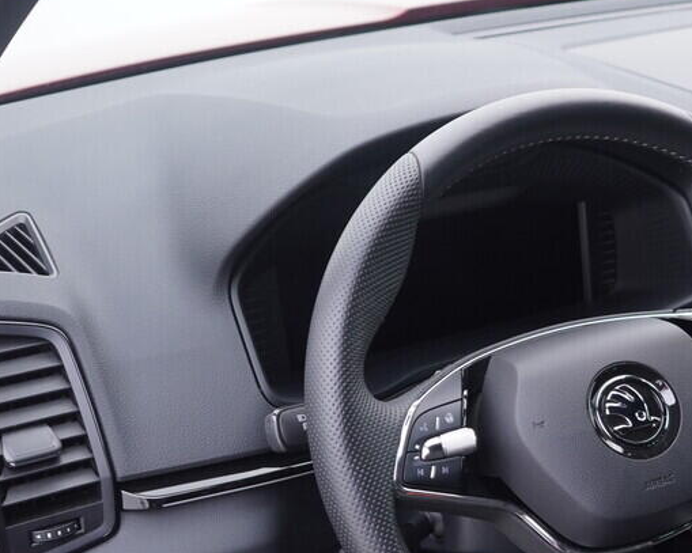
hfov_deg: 26.9
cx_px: 625
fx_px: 1392
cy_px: 378
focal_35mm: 68
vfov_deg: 22.4
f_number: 2.8
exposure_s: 1/40
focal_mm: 24
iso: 200
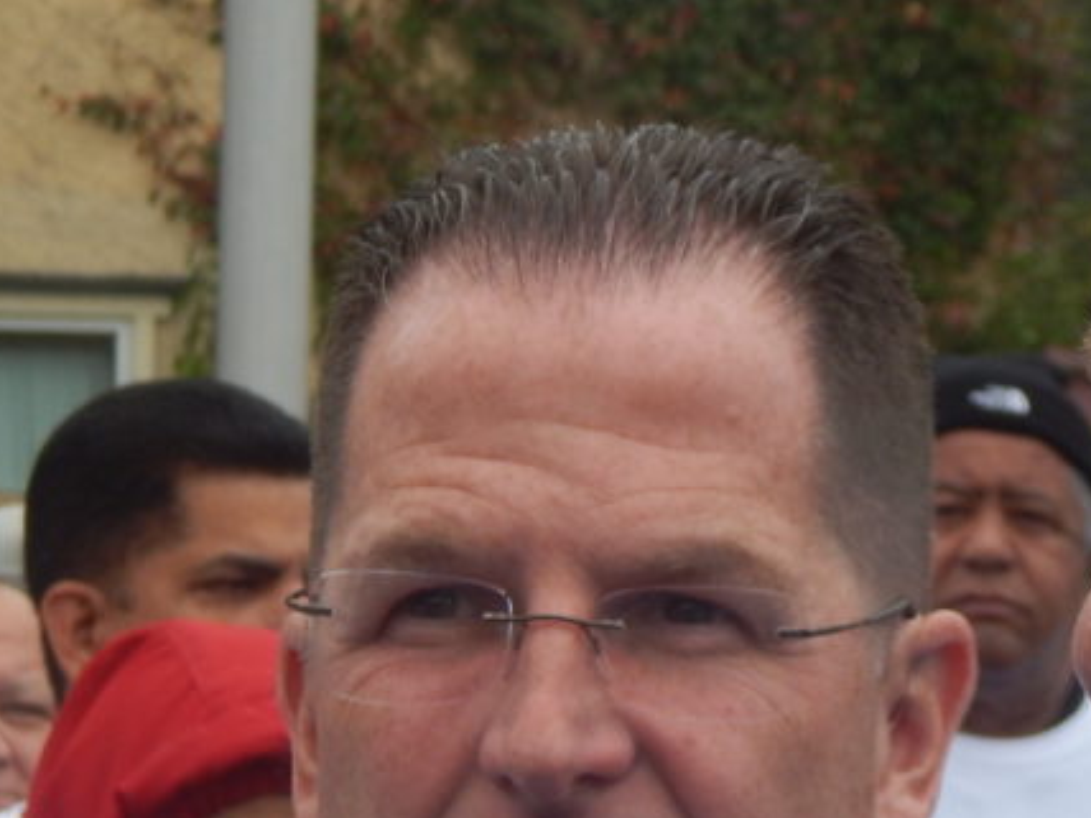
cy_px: 670
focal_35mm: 182
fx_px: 5736
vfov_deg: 8.1
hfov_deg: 10.7
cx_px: 1287
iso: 125
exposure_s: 1/500
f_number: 4.2
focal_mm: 13.5
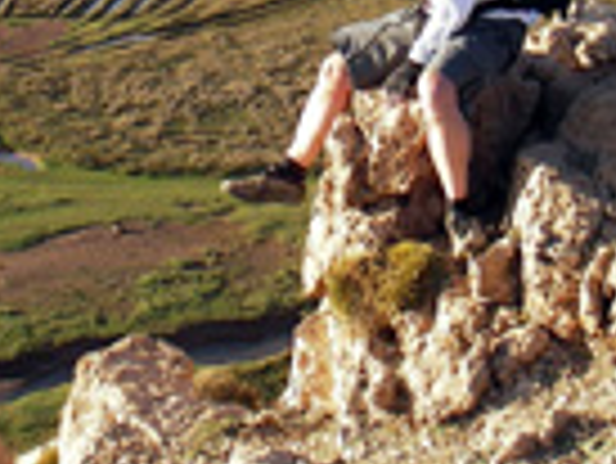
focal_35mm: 111
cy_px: -68
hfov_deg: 17.7
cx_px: 229
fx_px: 1977
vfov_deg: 13.1
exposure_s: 1/200
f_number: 3.3
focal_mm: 6.3
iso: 50
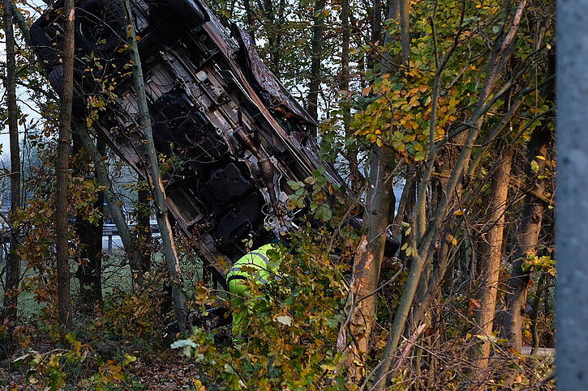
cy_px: 189
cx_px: 193
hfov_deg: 25.5
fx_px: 1290
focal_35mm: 79
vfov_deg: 17.3
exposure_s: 1/125
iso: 1250
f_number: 2.8
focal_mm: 35
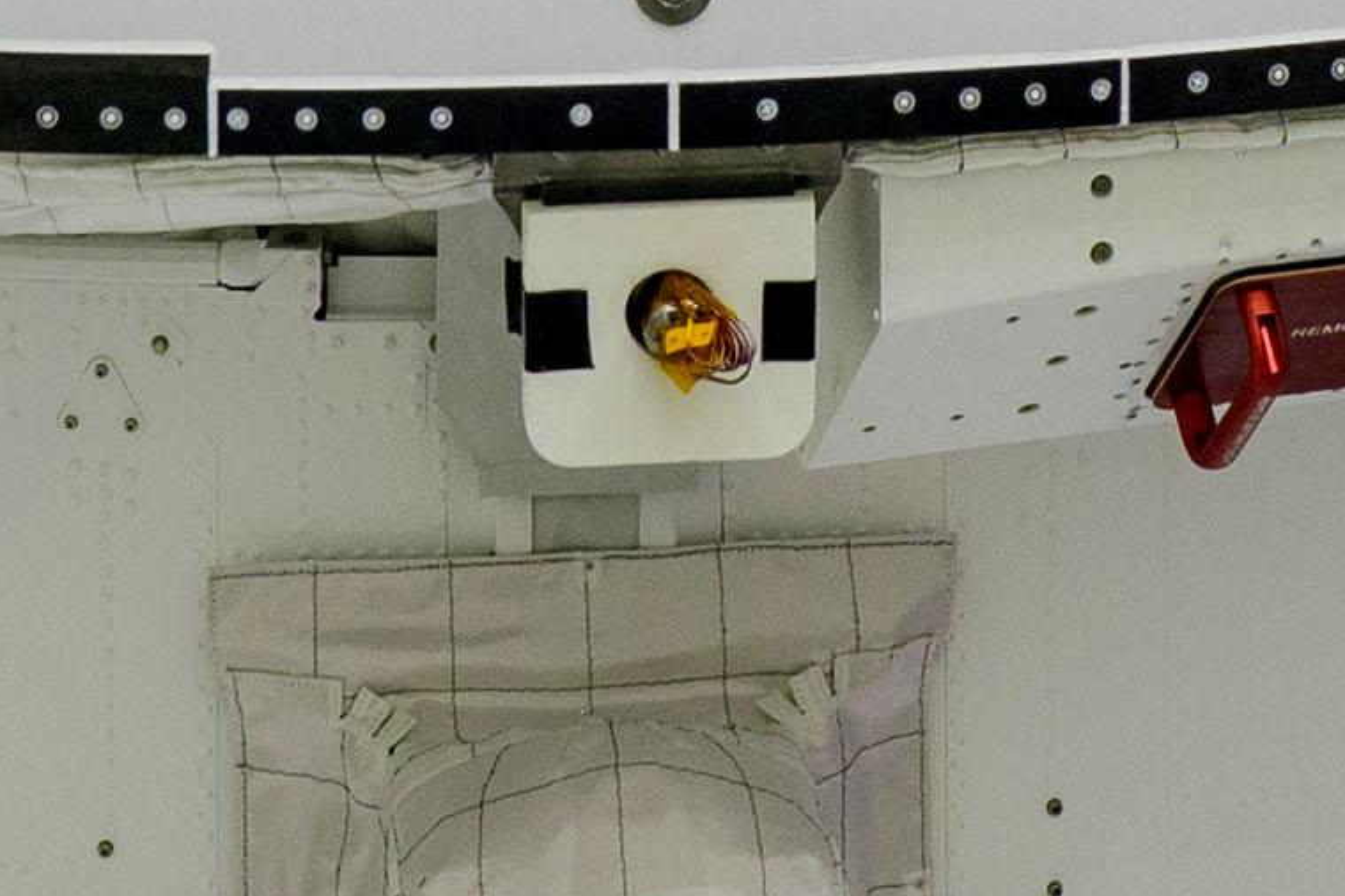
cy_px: -2429
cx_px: 595
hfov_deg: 13.0
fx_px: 5903
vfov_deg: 7.0
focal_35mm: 158
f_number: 5.6
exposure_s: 1/60
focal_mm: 20
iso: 800
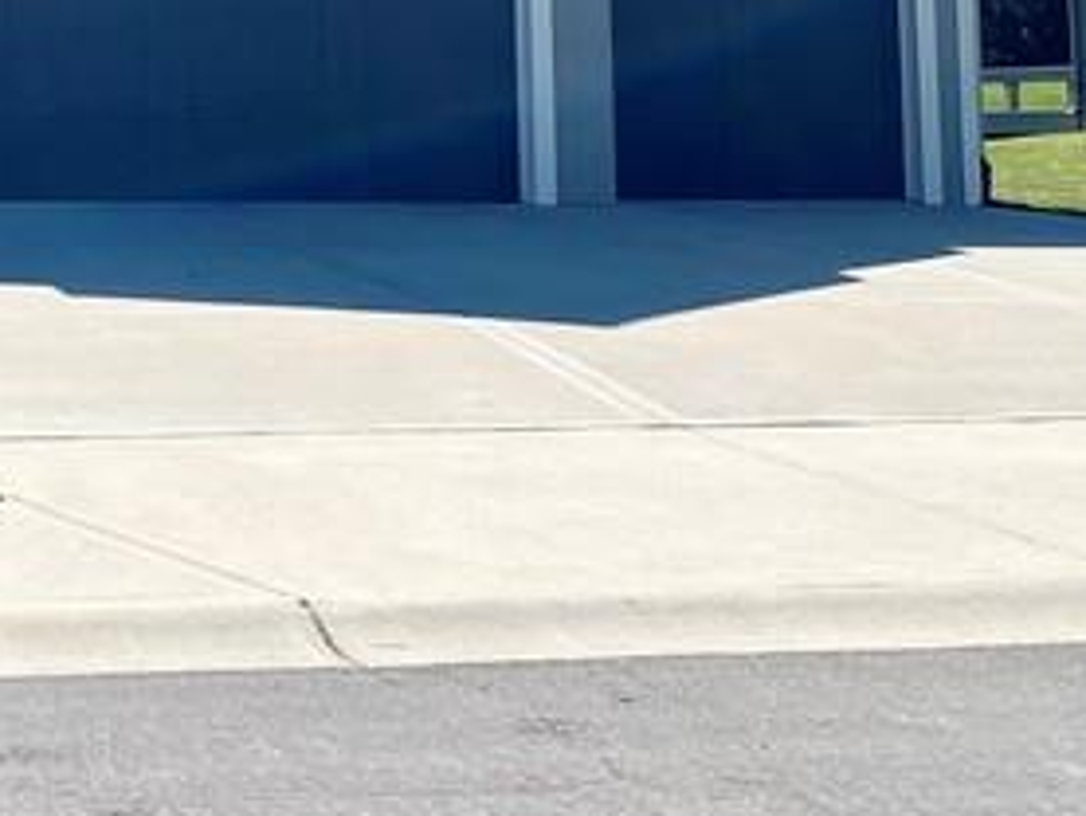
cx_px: -133
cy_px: -318
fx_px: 3013
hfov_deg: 19.5
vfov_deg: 14.6
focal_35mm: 96
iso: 32
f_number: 1.8
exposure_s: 1/3205
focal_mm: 4.25
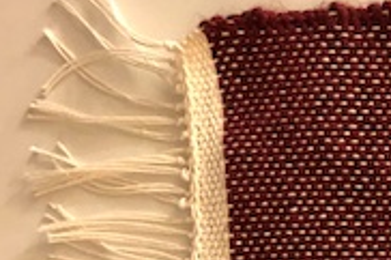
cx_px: 608
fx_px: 1042
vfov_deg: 13.6
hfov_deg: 18.5
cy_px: 361
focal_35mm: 96
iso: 100
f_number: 1.8
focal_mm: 3.99
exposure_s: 1/4
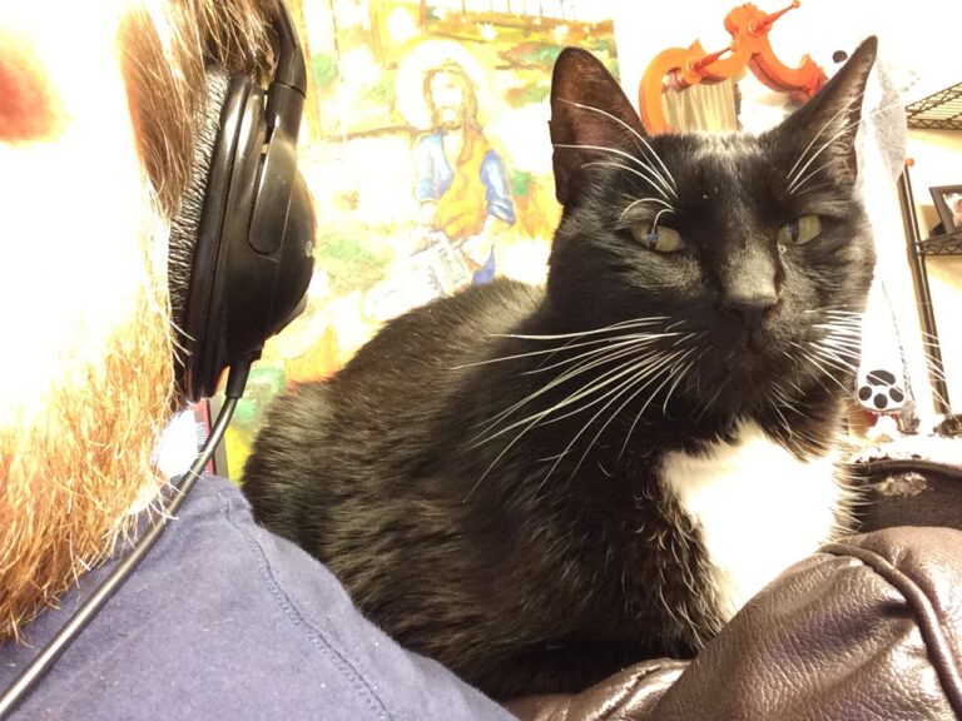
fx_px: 862
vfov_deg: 45.4
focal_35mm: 31
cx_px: 481
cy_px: 360
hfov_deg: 58.4
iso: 250
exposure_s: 1/30
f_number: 2.4
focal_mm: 2.15
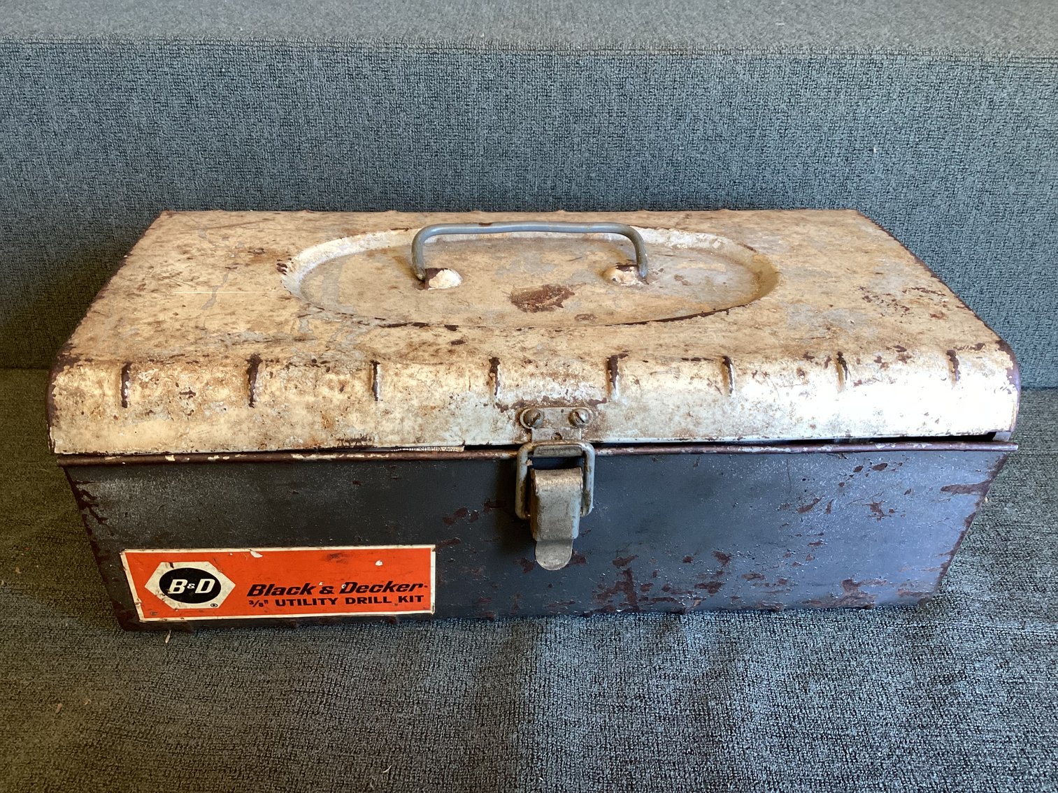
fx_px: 948
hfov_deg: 58.3
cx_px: 529
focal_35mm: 31
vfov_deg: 45.4
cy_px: 396
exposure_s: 1/50
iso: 100
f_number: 2.4
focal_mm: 3.3
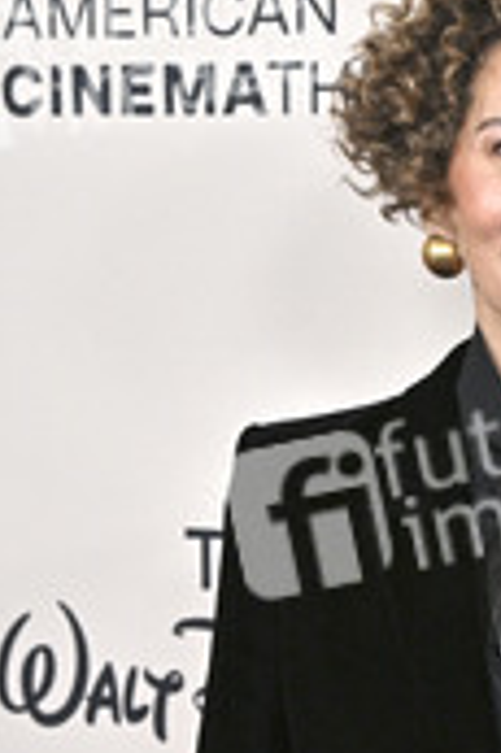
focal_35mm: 162
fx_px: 3388
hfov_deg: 8.4
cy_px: 714
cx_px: 575
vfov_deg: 12.6
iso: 2000
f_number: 5.6
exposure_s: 1/320
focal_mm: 70
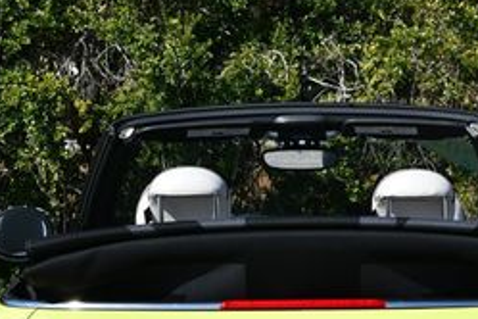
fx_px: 2323
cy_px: 388
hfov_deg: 11.7
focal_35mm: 175
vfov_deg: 7.8
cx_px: 284
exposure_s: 1/320
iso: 100
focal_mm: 34
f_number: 9
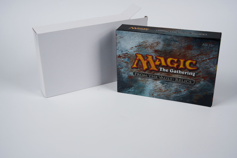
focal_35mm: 47
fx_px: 309
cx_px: 118
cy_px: 79
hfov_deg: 42.0
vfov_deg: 28.7
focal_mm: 46.9
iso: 800
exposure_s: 1/60
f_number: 13
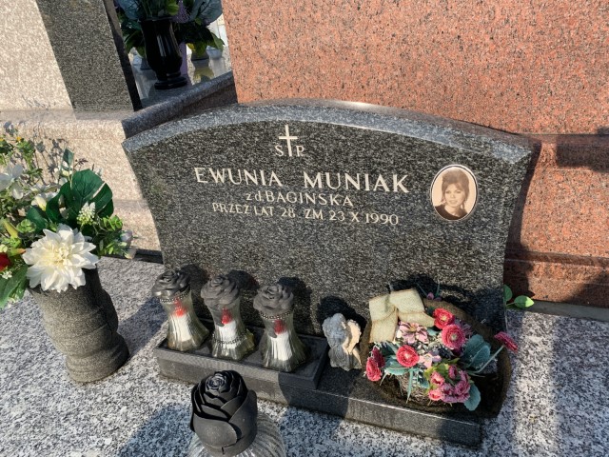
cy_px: 228
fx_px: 457
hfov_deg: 67.3
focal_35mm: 26
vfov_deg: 53.1
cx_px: 304
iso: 25
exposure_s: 1/1001
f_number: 1.8
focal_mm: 4.25
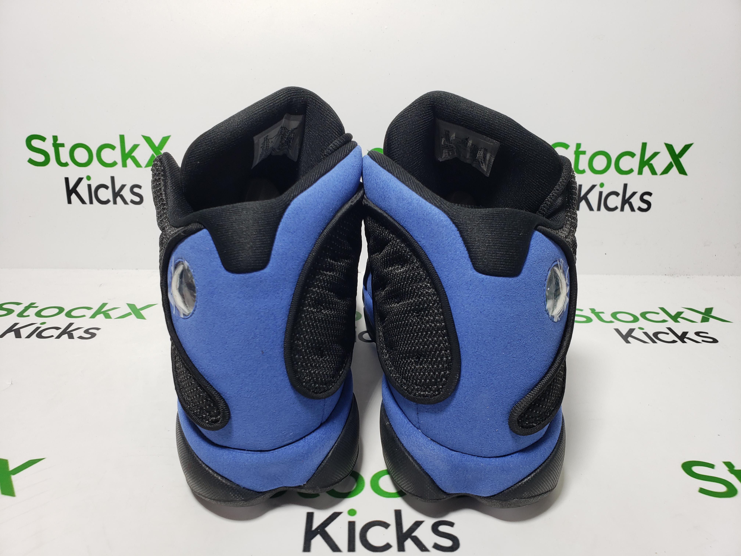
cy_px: 278
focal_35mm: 26
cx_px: 370
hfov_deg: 67.3
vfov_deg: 53.1
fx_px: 557
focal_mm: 4.3
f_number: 2.4
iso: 50
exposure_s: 1/134
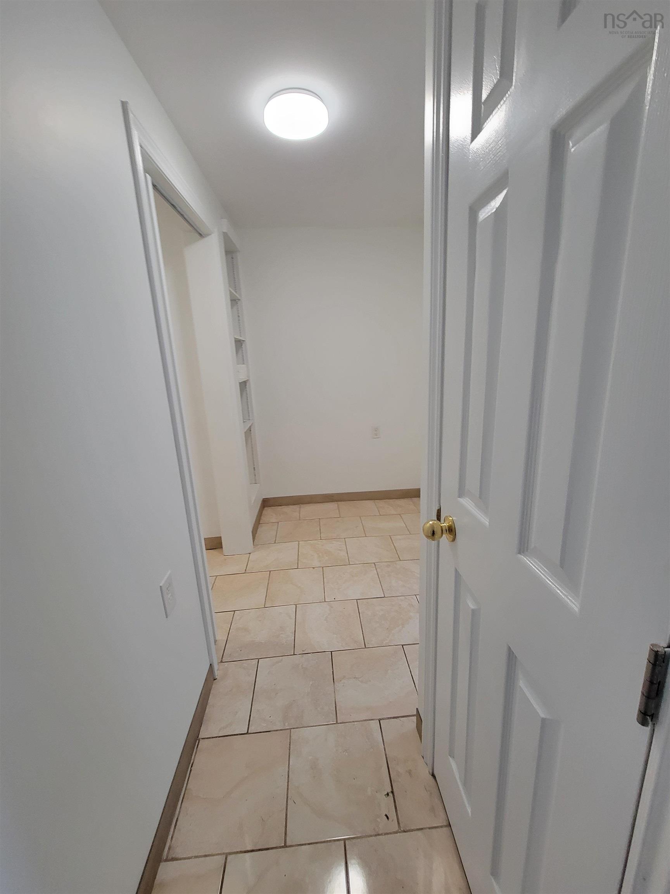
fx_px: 335
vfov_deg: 106.2
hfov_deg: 89.9
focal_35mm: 13
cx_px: 335
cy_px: 447
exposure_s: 1/60
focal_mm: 2.2
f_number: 2.2
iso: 200
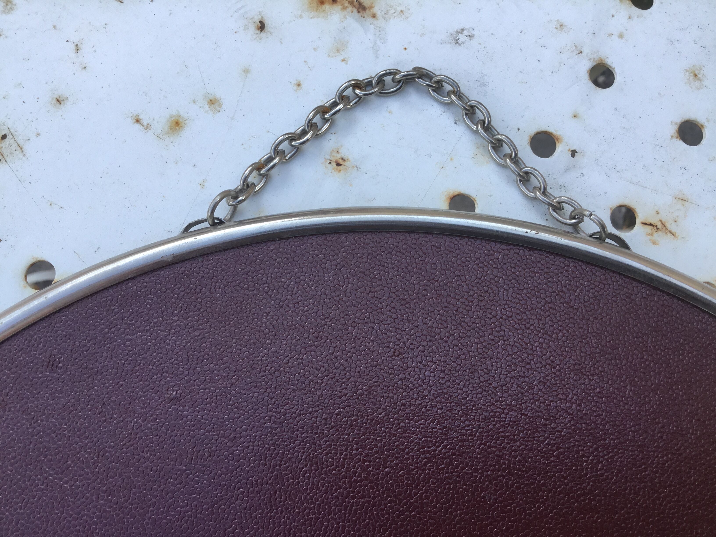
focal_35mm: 31
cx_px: 358
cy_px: 268
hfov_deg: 58.4
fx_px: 641
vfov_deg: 45.4
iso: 25
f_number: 2.4
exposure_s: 1/223
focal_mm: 3.3
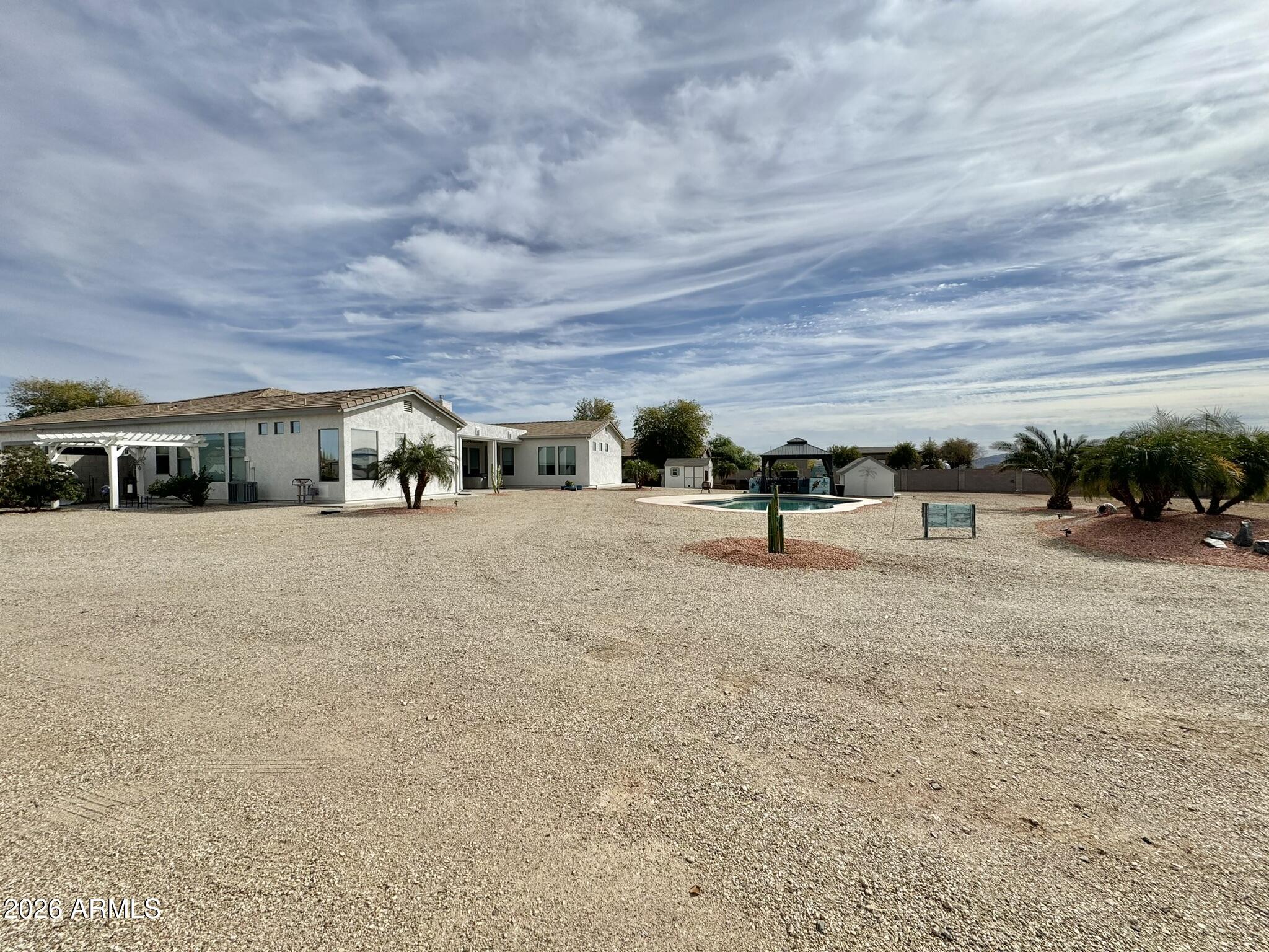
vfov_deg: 85.7
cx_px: 634
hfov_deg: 102.1
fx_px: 513
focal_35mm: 14
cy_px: 476
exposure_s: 1/4630
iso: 40
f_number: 2.2
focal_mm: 2.22
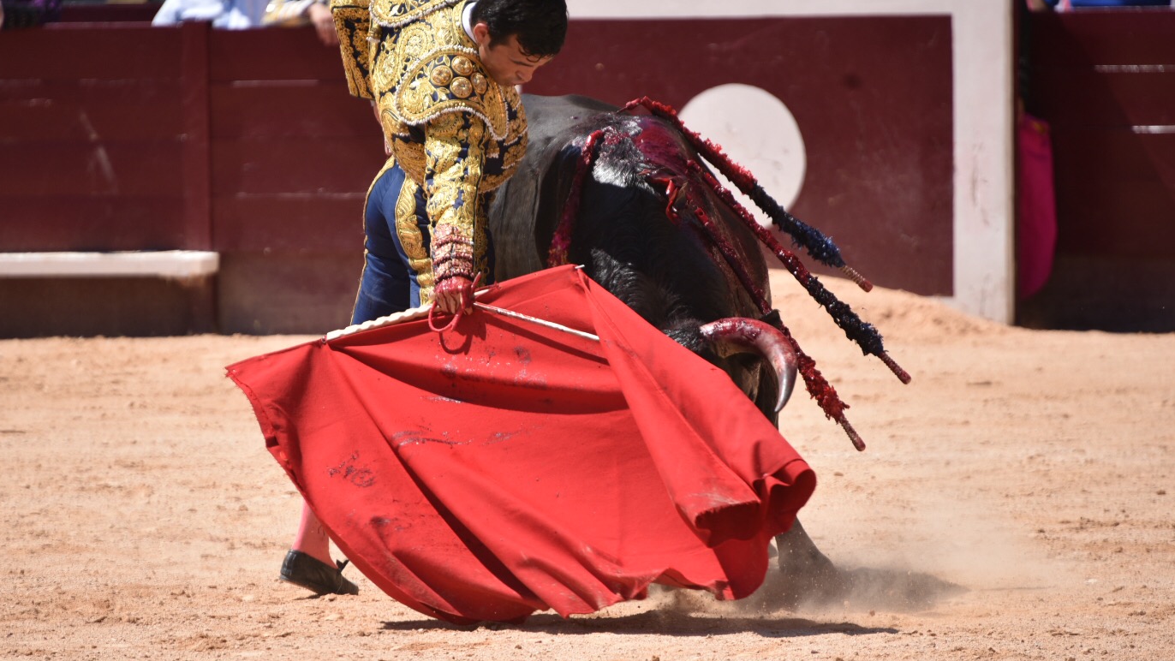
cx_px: 522
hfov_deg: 5.8
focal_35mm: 371
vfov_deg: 3.3
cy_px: 305
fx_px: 11560
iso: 200
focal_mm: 300
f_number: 5.6
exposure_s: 1/800
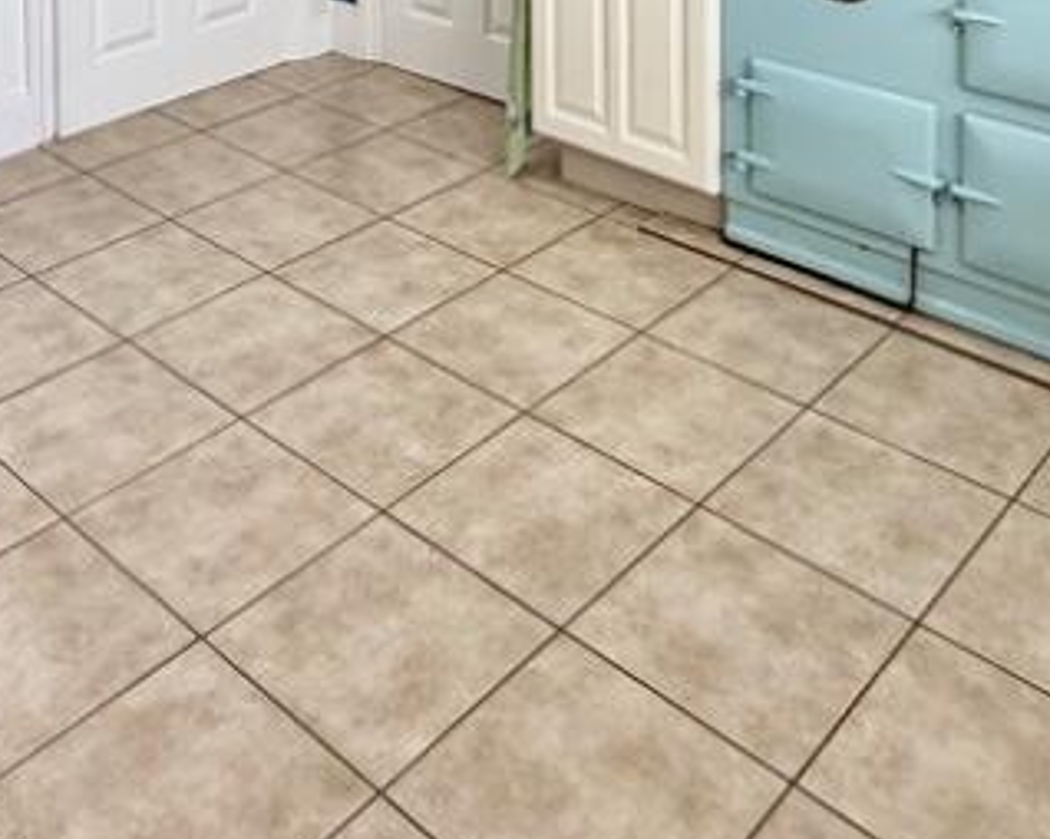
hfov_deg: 41.9
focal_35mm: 44
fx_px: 1367
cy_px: -380
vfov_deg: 26.2
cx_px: 426
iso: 125
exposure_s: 1/99
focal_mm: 2.22
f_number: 2.2
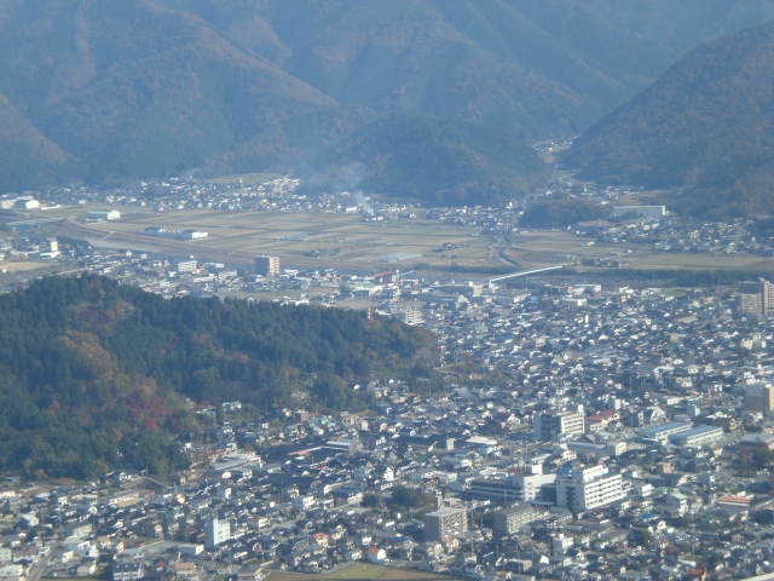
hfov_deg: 17.3
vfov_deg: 13.0
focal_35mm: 114
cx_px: 387
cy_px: 290
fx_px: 2549
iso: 50
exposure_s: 1/200
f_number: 5.9
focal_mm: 18.9
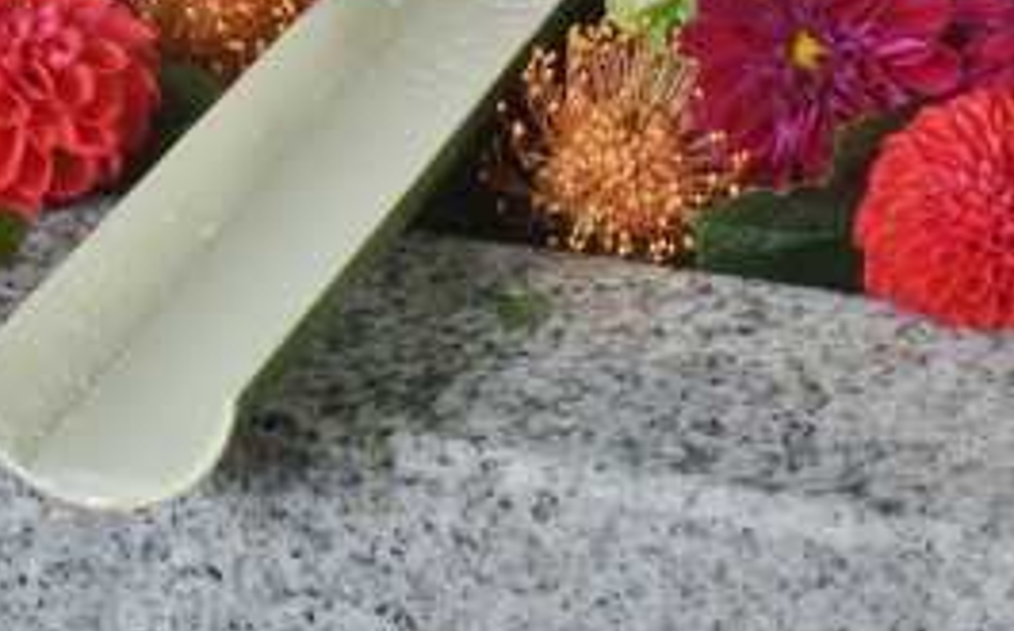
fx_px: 4030
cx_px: 650
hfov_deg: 14.3
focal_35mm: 146
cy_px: -335
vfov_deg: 8.7
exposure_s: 1/100
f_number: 4
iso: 400
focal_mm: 14
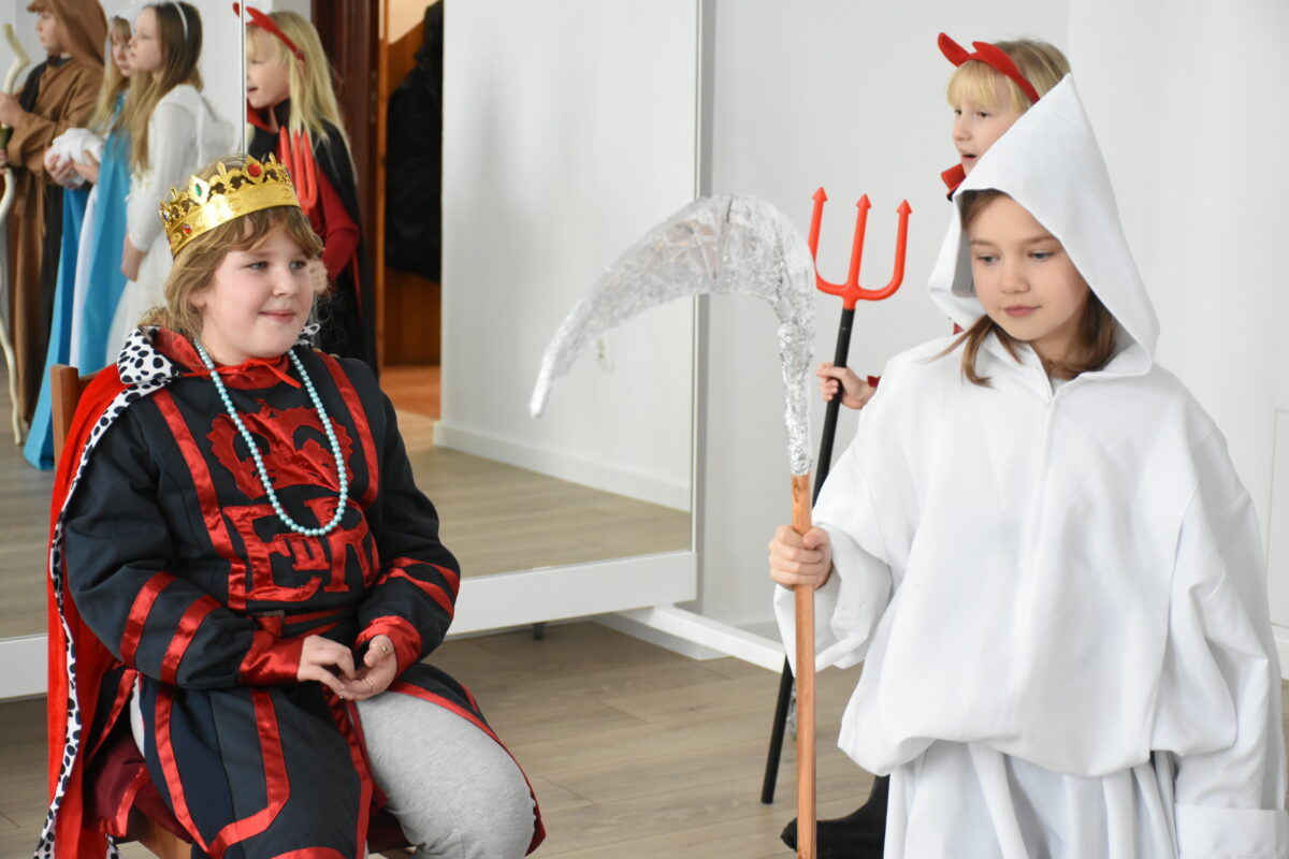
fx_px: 2685
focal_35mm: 75
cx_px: 644
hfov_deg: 27.0
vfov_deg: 18.2
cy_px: 430
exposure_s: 1/125
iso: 2200
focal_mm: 50
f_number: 4.8
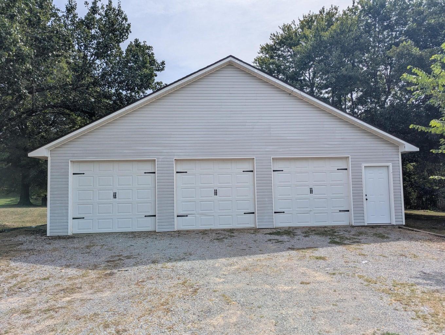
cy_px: 168
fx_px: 309
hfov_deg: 71.5
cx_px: 222
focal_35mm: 24
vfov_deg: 56.9
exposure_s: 1/3145
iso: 41
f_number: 1.85
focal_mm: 6.81
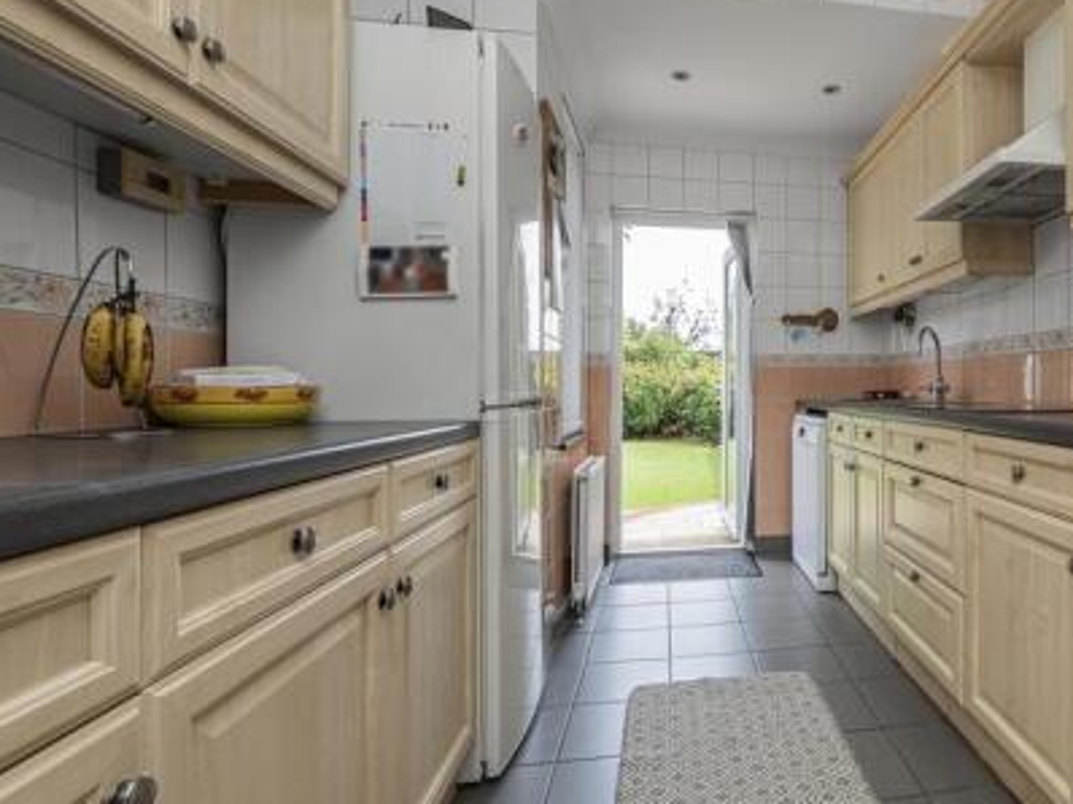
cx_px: 789
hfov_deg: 79.1
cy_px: 422
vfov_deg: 68.6
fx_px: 589
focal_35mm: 19
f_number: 9
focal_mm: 12
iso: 320
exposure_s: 1/80
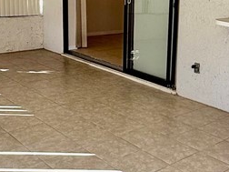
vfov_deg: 25.4
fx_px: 377
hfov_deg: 32.8
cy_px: 44
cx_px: 184
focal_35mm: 57
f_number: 2.2
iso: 80
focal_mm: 2.22
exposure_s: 1/99
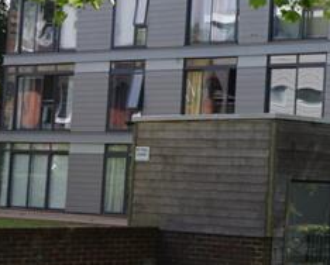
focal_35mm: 123
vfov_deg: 12.6
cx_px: 533
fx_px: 1203
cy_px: 109
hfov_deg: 14.3
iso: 250
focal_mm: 20
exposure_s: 1/250
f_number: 8
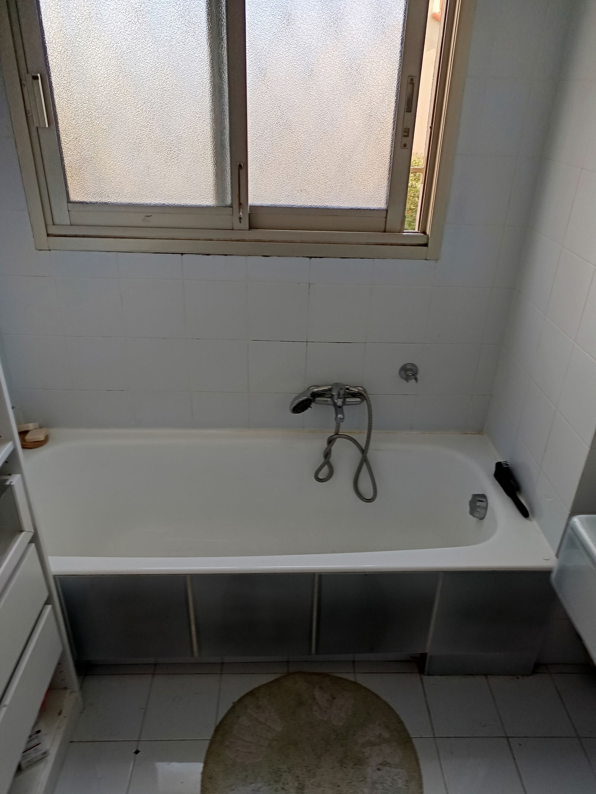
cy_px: 397
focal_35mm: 24
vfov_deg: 71.6
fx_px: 551
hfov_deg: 56.8
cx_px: 298
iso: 173
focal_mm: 5.31
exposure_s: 1/50
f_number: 1.7
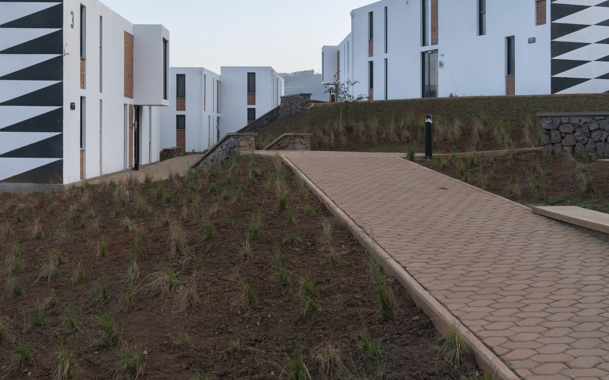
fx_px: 730
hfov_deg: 45.1
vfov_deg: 29.1
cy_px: 142
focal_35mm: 44
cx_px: 261
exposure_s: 1/250
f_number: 7.1
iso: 800
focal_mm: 31
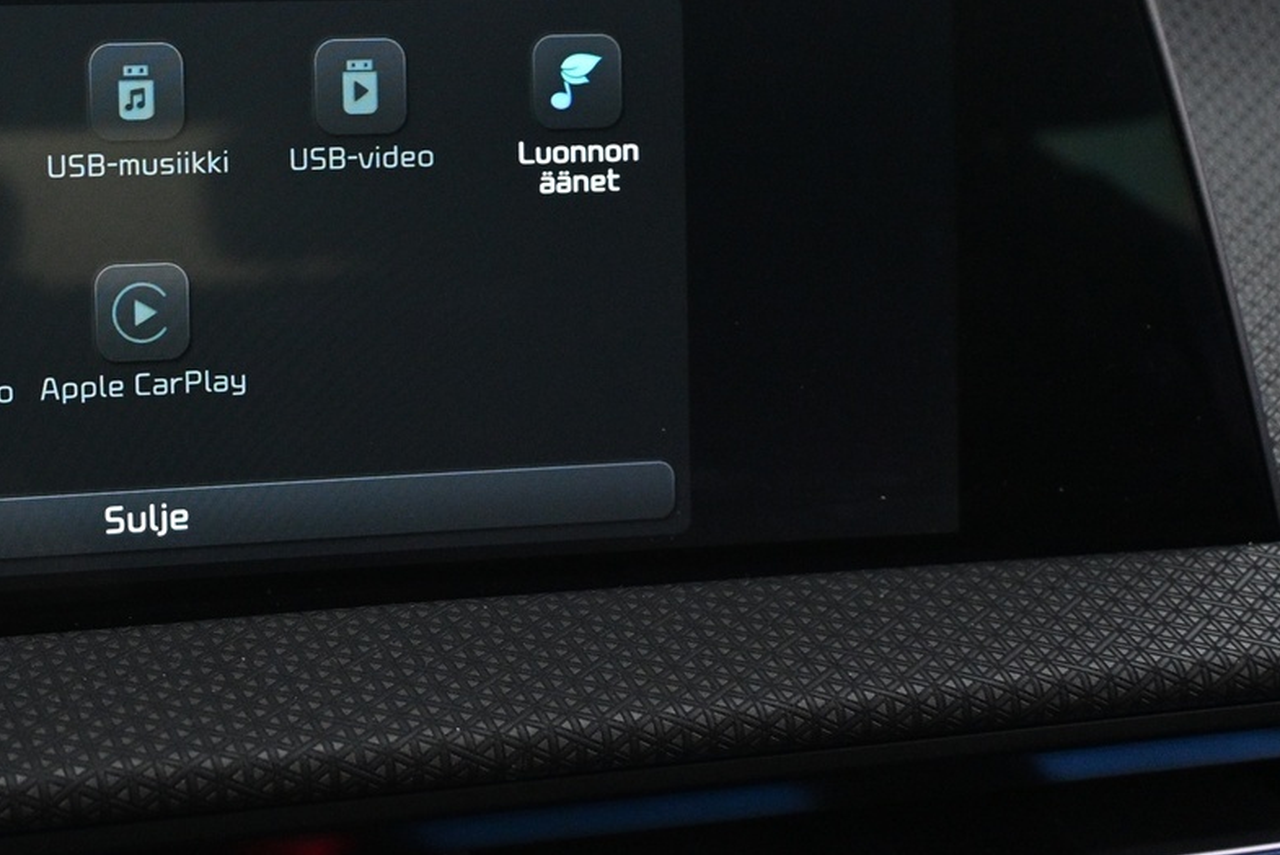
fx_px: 2366
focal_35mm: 67
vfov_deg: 20.3
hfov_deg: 28.7
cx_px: 59
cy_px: 199
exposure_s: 1/30
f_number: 4
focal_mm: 21.5
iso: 1800
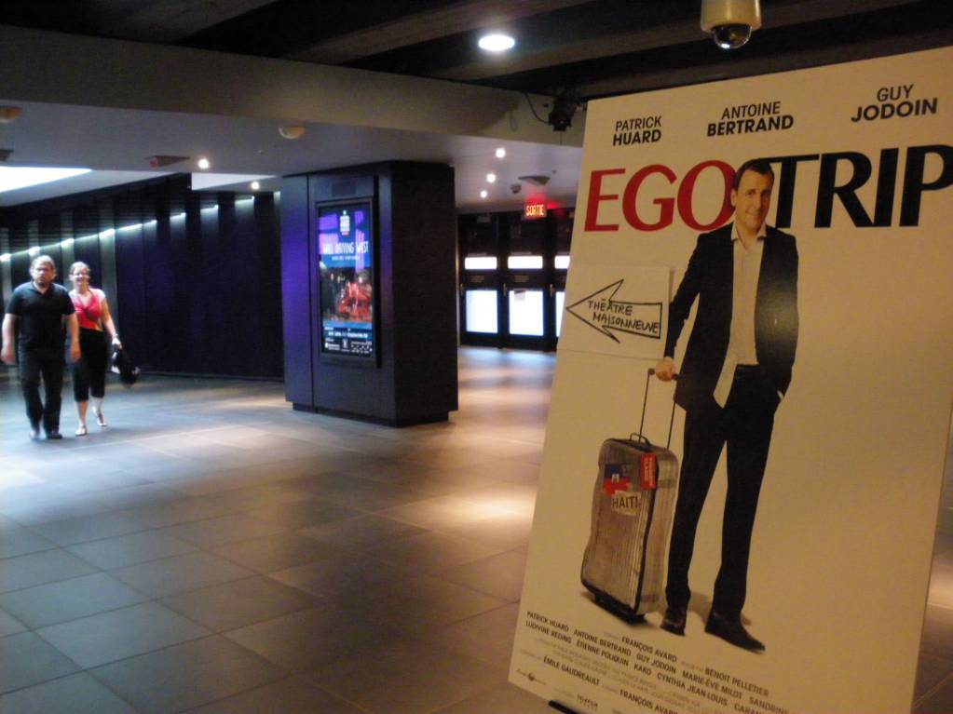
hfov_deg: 51.4
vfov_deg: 39.6
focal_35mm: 36
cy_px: 357
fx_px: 991
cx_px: 476
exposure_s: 1/15
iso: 800
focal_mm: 6.3
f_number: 3.5
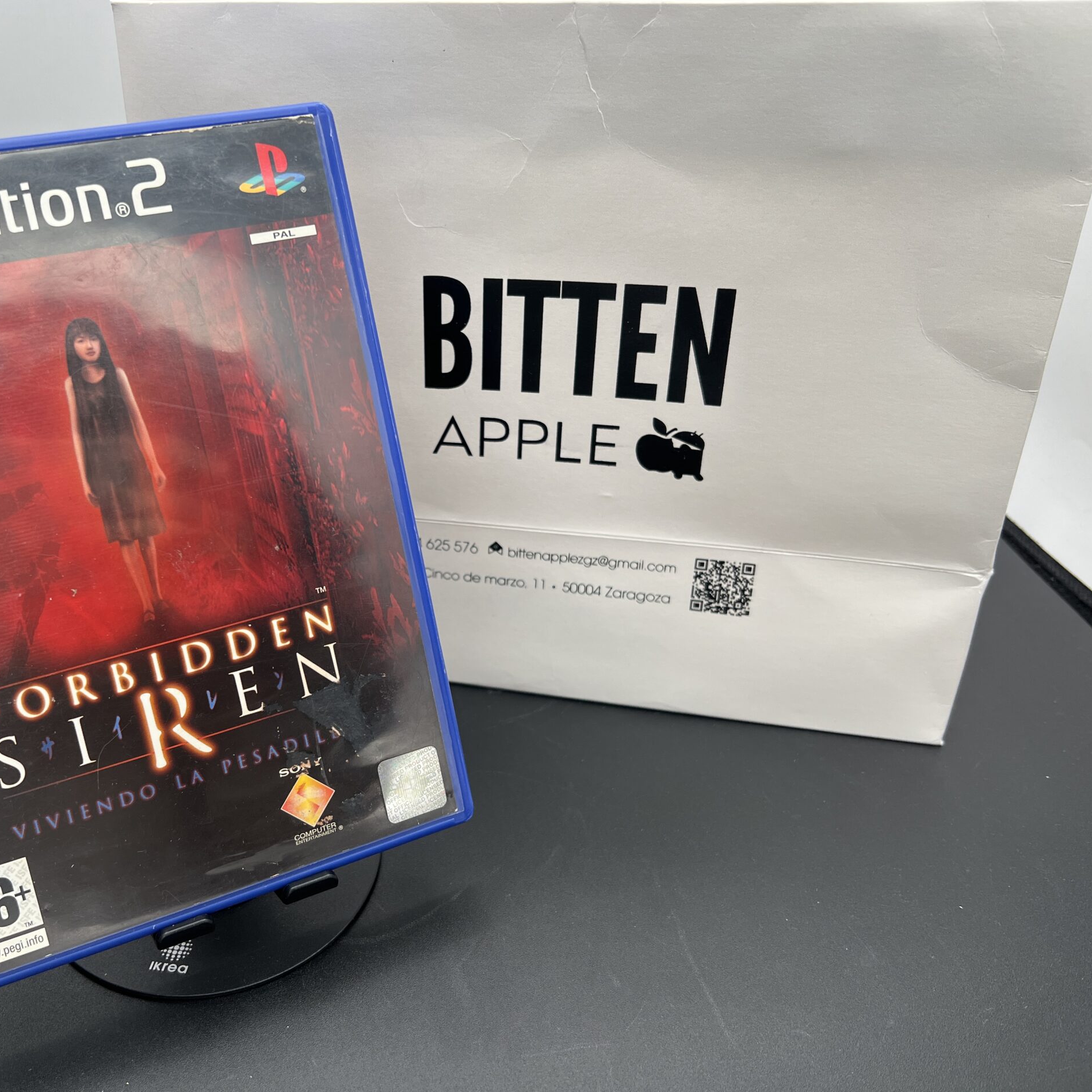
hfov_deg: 51.9
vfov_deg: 52.5
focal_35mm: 31
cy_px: 543
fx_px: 1106
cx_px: 399
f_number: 1.5
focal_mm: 5.7
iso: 50
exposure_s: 1/368
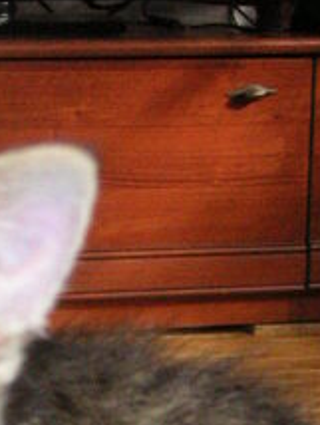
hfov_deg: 10.7
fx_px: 1698
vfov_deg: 14.1
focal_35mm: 138
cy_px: 407
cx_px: -16
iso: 160
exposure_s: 1/45
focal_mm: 6.1
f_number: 2.8
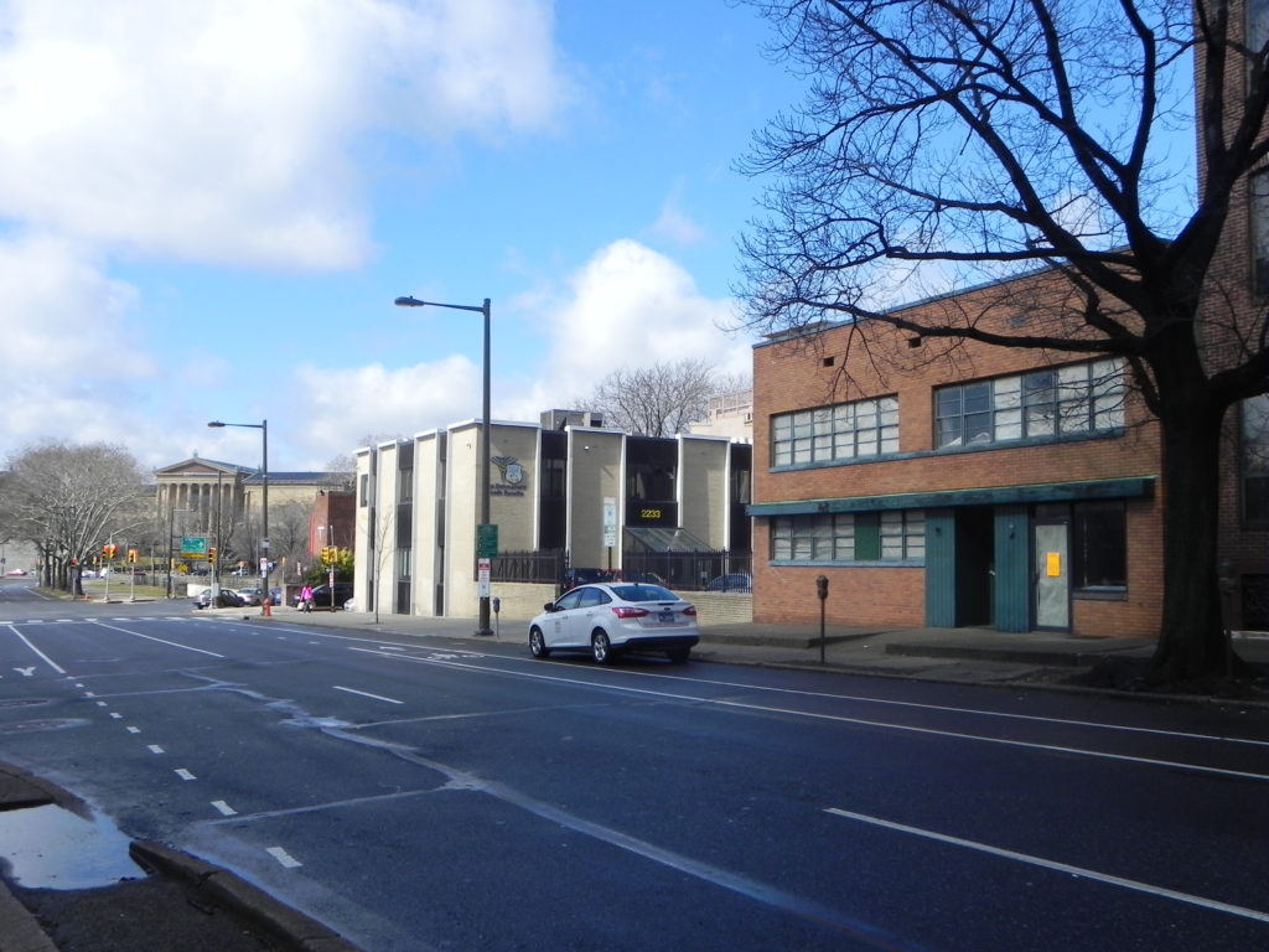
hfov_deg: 55.4
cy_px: 476
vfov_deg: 42.9
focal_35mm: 33
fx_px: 1210
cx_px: 634
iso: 160
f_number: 7.1
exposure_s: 1/305
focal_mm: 5.9
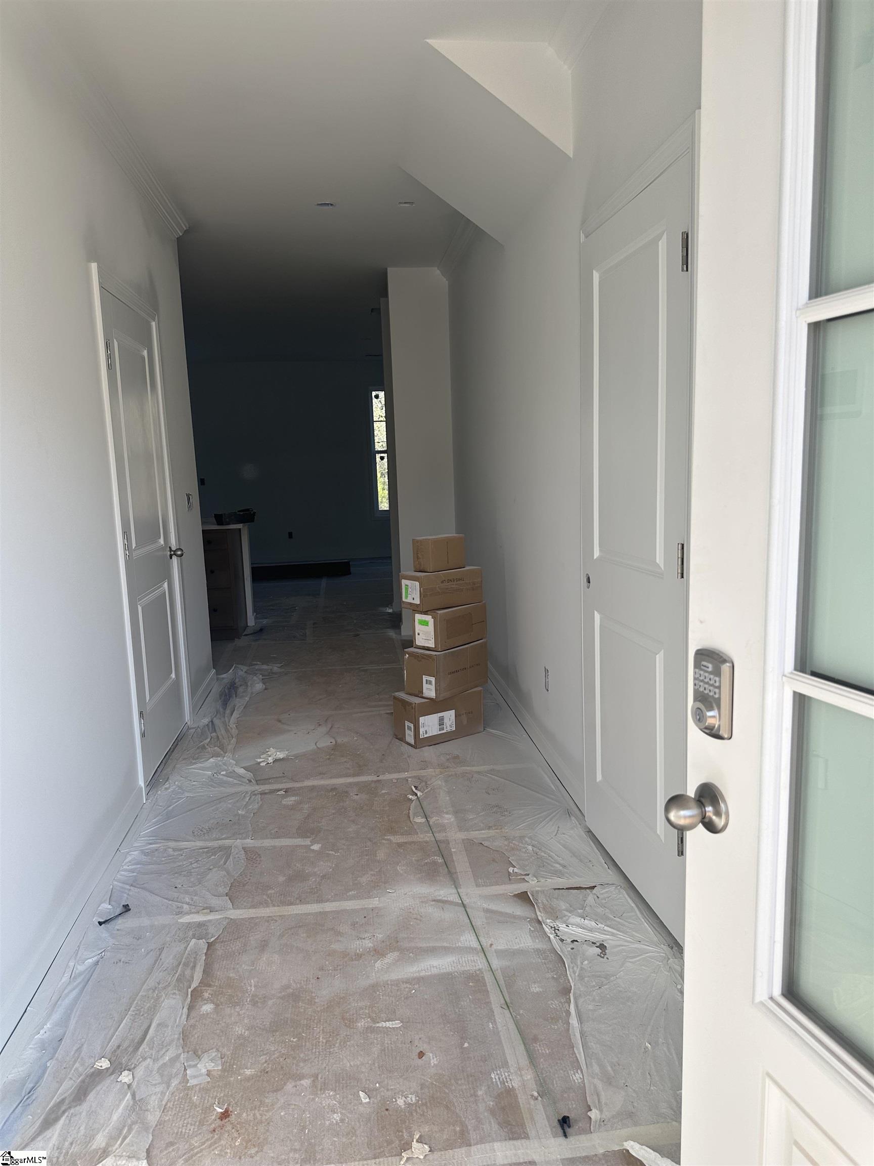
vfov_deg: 71.6
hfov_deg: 56.8
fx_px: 808
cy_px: 583
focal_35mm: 24
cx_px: 437
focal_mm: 6.86
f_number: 1.78
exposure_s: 1/521
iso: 80
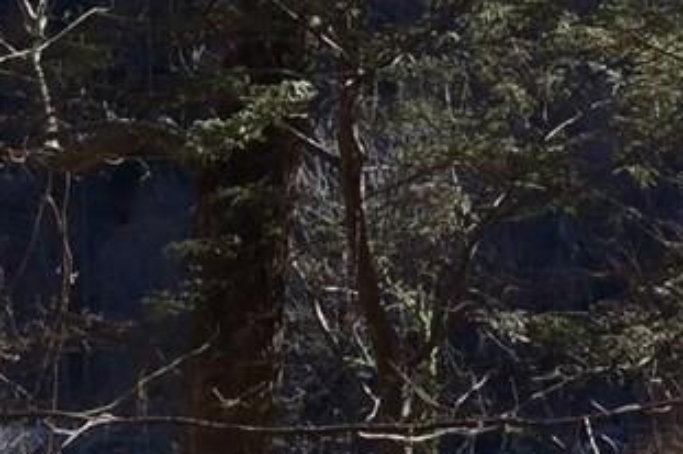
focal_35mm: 96
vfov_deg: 13.7
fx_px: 1820
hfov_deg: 21.0
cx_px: 553
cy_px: -145
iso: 80
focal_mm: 5
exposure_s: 1/125
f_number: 4.5
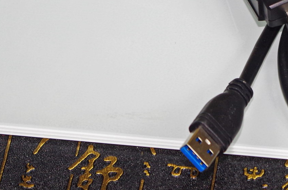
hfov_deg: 8.6
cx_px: 316
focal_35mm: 238
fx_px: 1900
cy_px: -7
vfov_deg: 5.7
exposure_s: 1/180
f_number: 6.3
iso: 400
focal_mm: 55
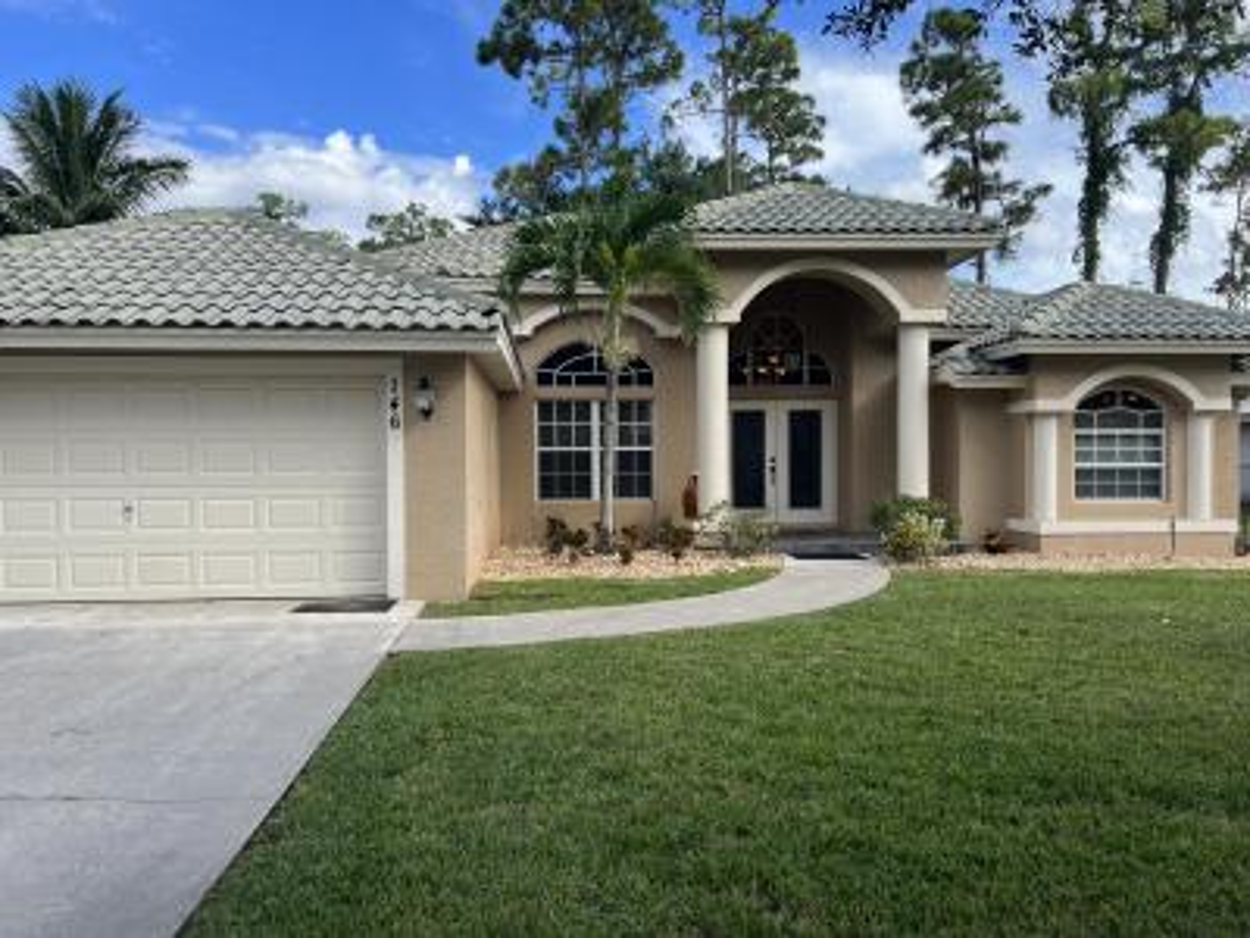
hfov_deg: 67.3
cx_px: 625
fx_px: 939
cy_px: 469
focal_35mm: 26
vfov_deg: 53.1
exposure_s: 1/1477
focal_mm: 5.1
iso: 50
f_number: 1.6
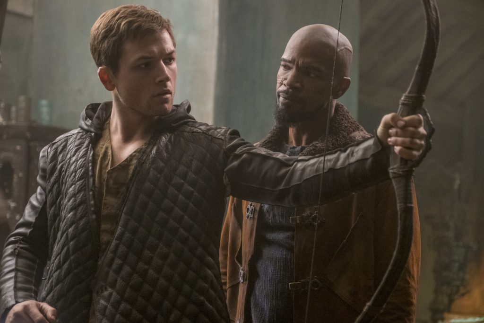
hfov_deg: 27.7
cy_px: 162
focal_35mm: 73
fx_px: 982
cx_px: 242
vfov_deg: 18.7
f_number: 2.8
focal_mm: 48.5
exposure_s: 1/125
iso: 3200
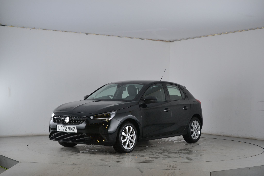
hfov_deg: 33.4
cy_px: 88
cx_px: 132
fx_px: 440
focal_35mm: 60
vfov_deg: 22.6
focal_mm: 40
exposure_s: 1/60
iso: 720
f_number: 5.3
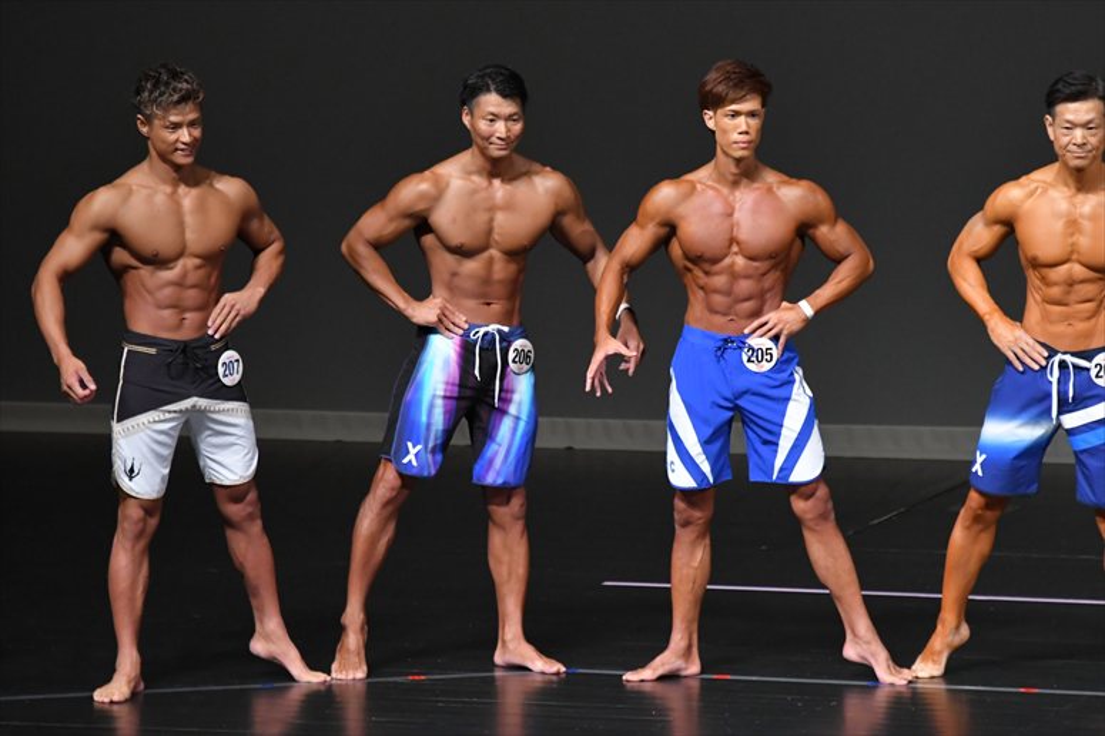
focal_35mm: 315
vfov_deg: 4.4
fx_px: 9664
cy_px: 368
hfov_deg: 6.5
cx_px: 552
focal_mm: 210
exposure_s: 1/400
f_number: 5.6
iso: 4000
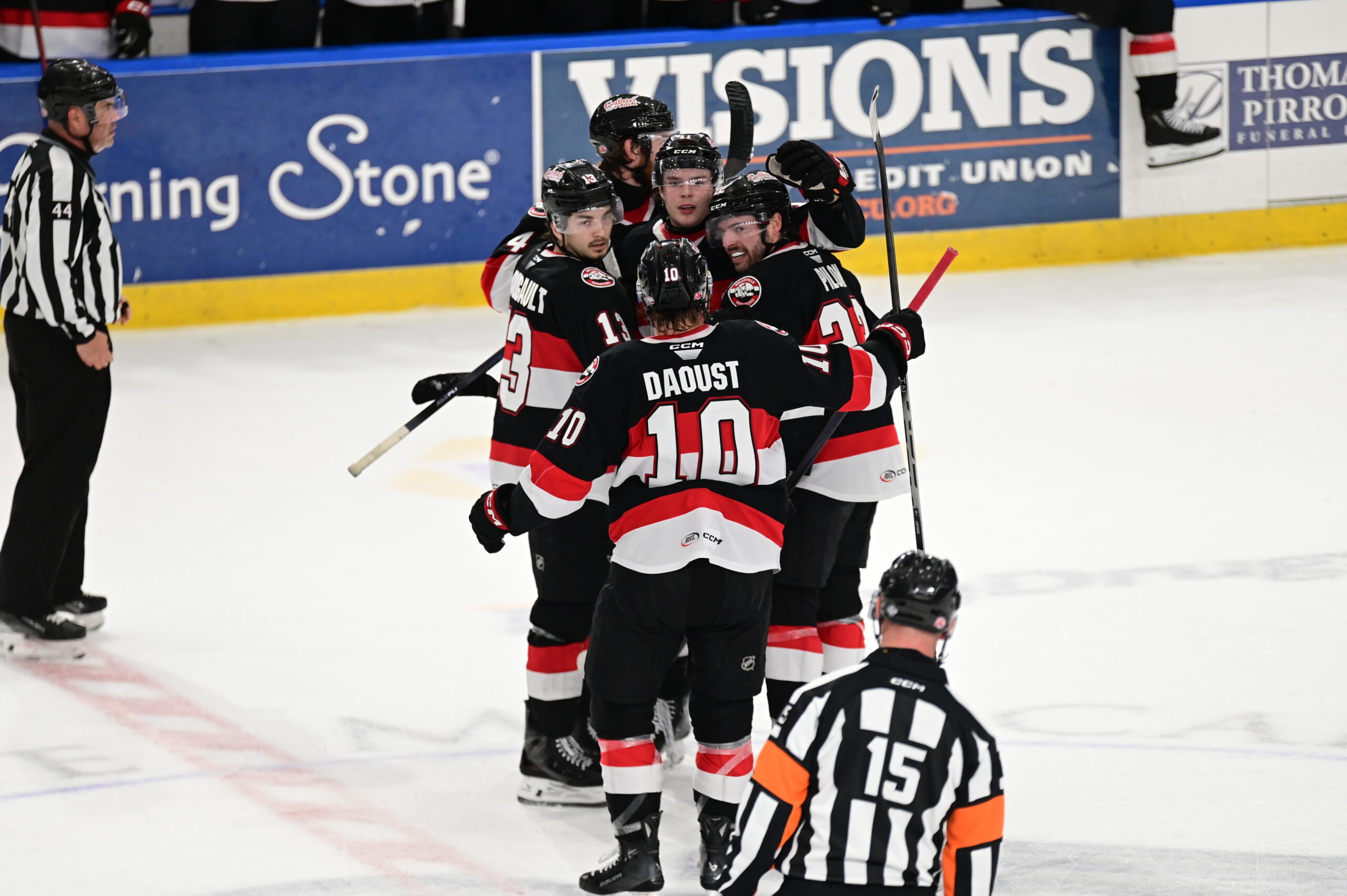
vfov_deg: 4.6
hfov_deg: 6.9
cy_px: 448
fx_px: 11217
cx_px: 674
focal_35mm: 300
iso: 3200
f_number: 4
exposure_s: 1/1000
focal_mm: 300
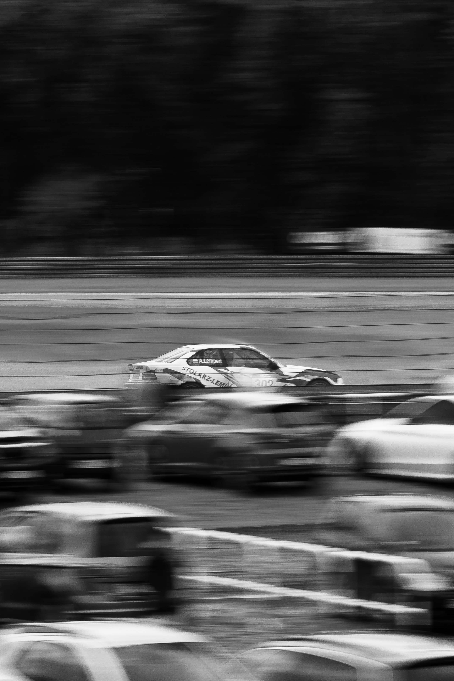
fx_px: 5580
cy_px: 340
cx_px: 227
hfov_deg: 4.7
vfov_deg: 7.0
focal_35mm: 295
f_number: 22
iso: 100
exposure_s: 1/30
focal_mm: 197
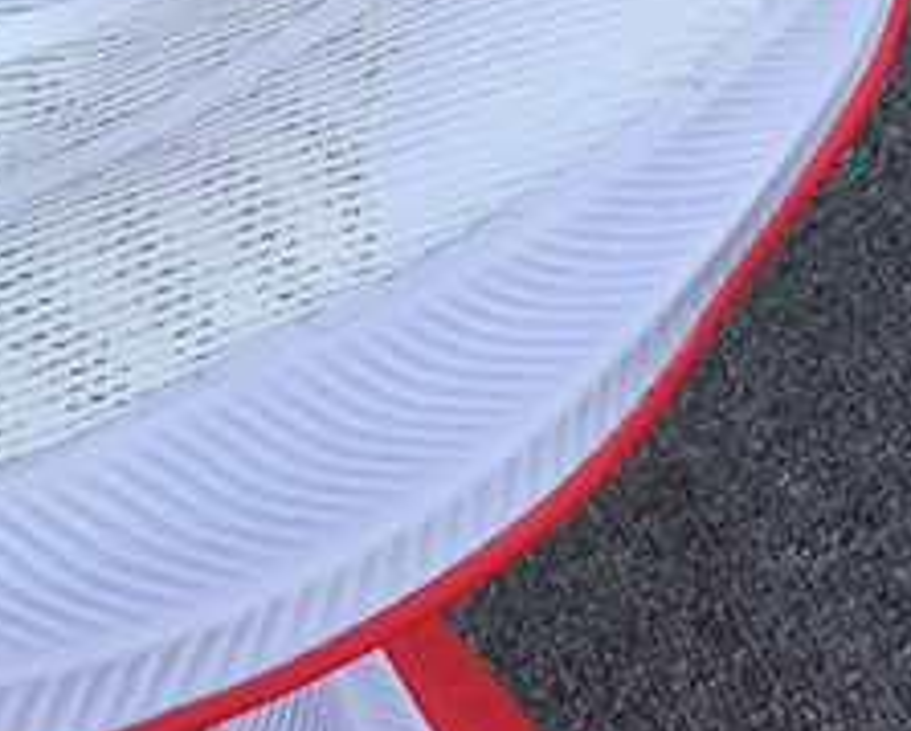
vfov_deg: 12.6
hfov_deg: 14.6
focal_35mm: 122
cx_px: -482
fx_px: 3294
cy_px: 137
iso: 25
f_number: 2.4
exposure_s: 1/397
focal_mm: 3.3
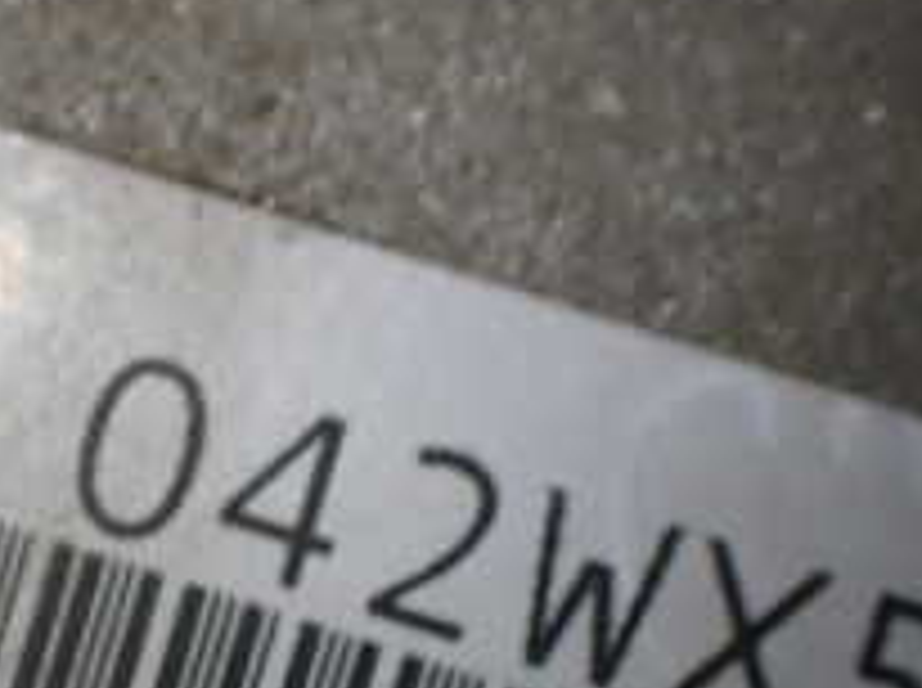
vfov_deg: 16.5
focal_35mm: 88
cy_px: 621
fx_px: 2340
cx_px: 220
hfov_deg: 22.1
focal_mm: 5.4
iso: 100
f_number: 2.3
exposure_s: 1/125
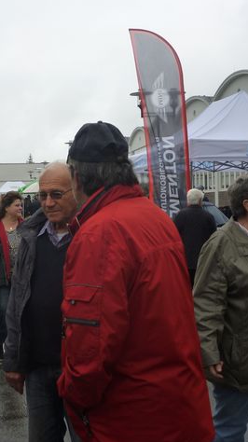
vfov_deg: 39.2
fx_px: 621
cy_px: 222
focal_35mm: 53
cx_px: 30
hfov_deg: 22.1
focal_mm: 6.3
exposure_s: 1/125
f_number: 3.7
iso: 125
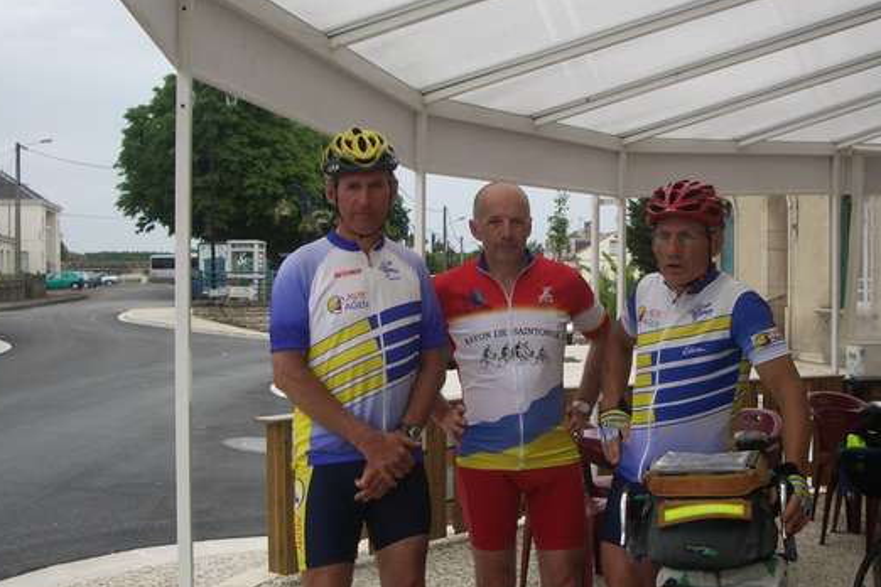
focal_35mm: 49
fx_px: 1199
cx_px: 483
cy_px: 309
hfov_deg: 40.3
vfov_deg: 27.5
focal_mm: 6.8
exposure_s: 1/400
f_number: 2.8
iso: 80
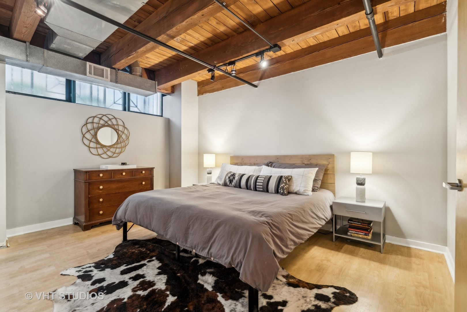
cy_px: 156
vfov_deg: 73.7
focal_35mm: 16
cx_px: 234
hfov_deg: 96.7
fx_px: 208
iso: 320
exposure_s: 1/5
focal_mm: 16
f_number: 8
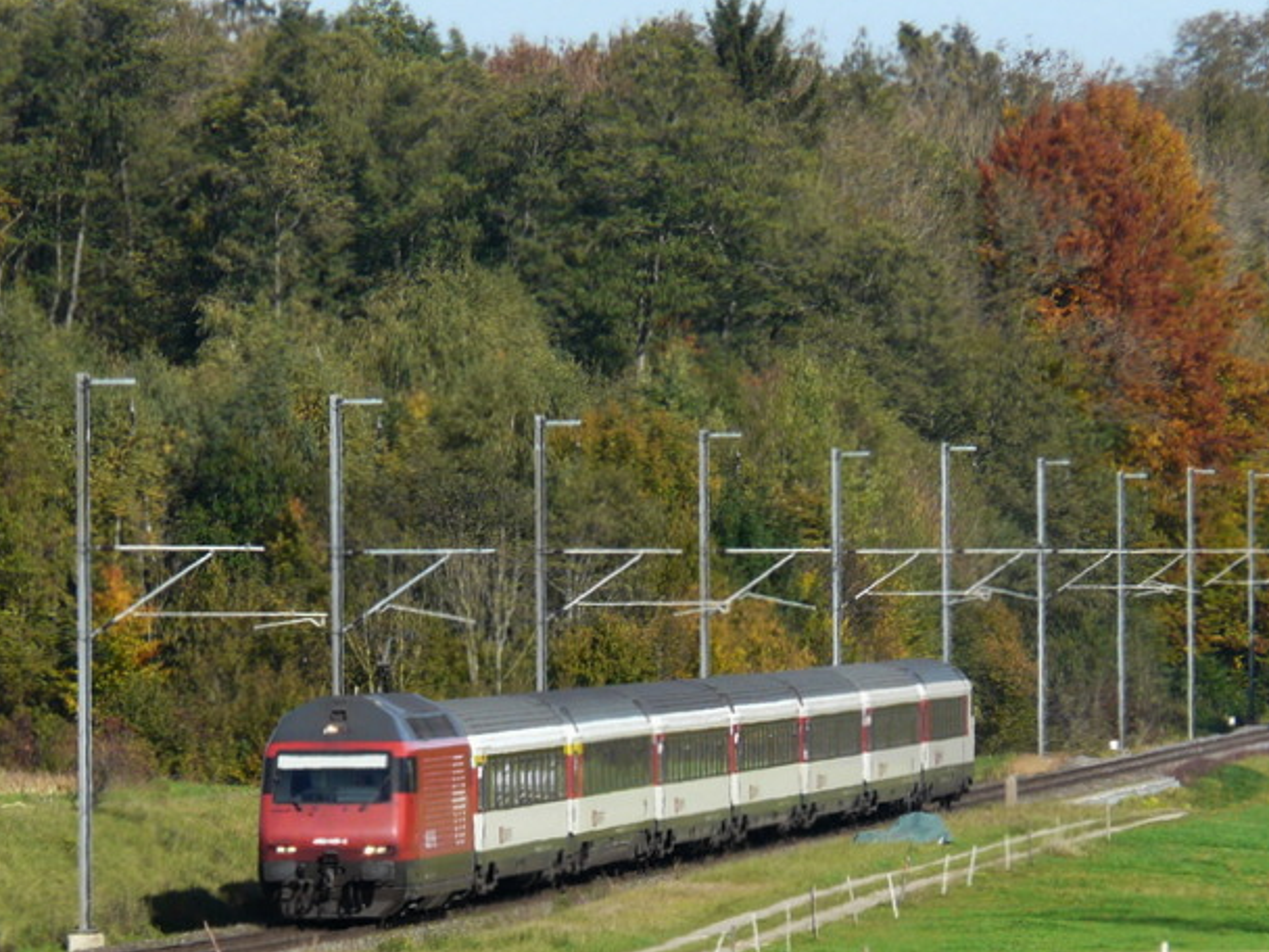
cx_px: 507
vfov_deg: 2.5
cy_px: 768
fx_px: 21482
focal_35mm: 586
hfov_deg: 3.4
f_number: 5.6
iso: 100
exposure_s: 1/320
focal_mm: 58.4
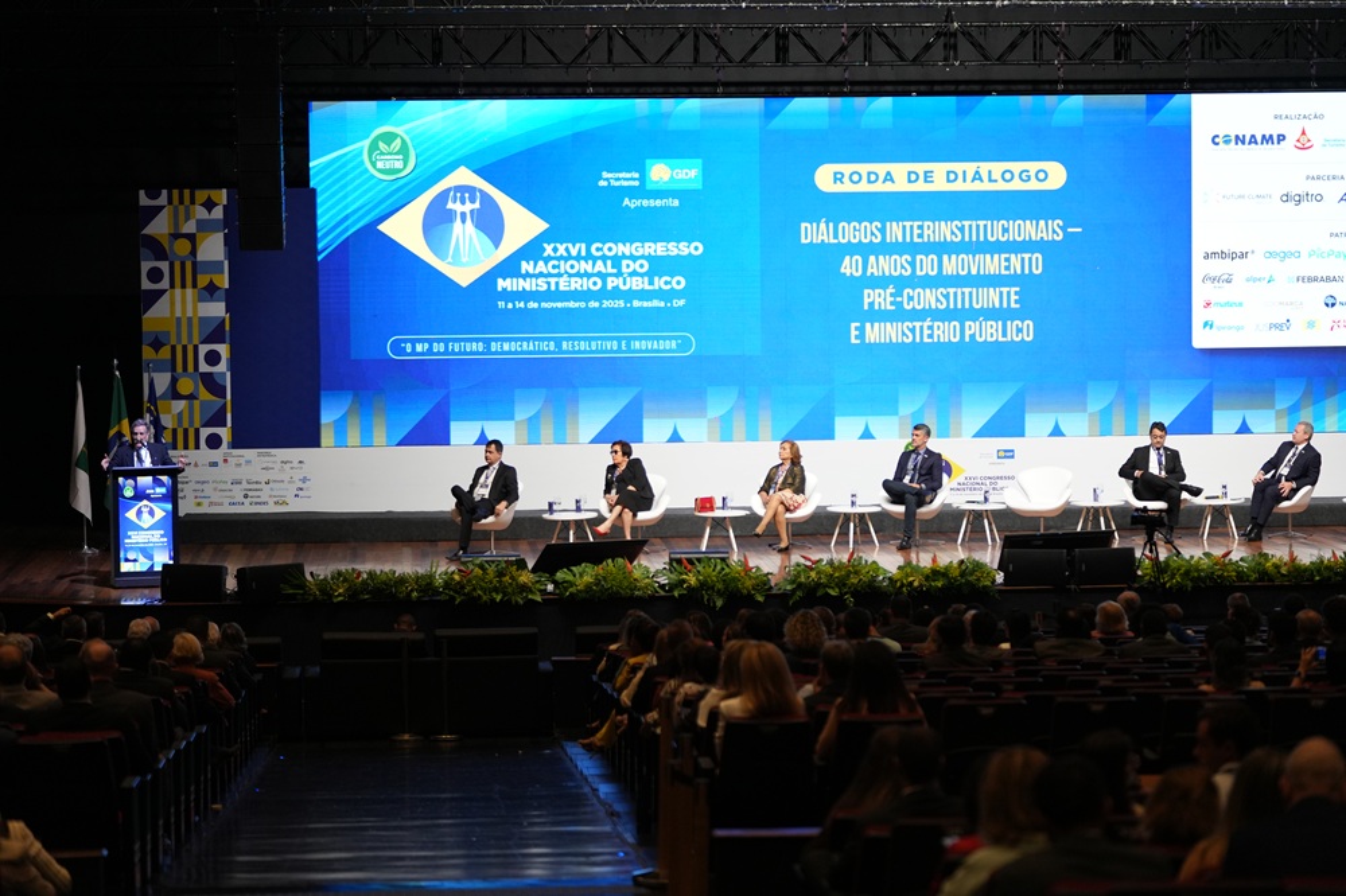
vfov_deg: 13.5
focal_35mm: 101
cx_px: 673
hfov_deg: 20.2
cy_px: 448
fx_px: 3775
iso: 2500
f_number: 2.8
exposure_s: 1/160
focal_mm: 101
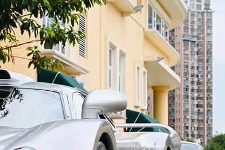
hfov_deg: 14.7
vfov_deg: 10.0
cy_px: 157
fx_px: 850
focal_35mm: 136
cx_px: -30
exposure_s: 1/50
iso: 250
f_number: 10
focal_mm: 53
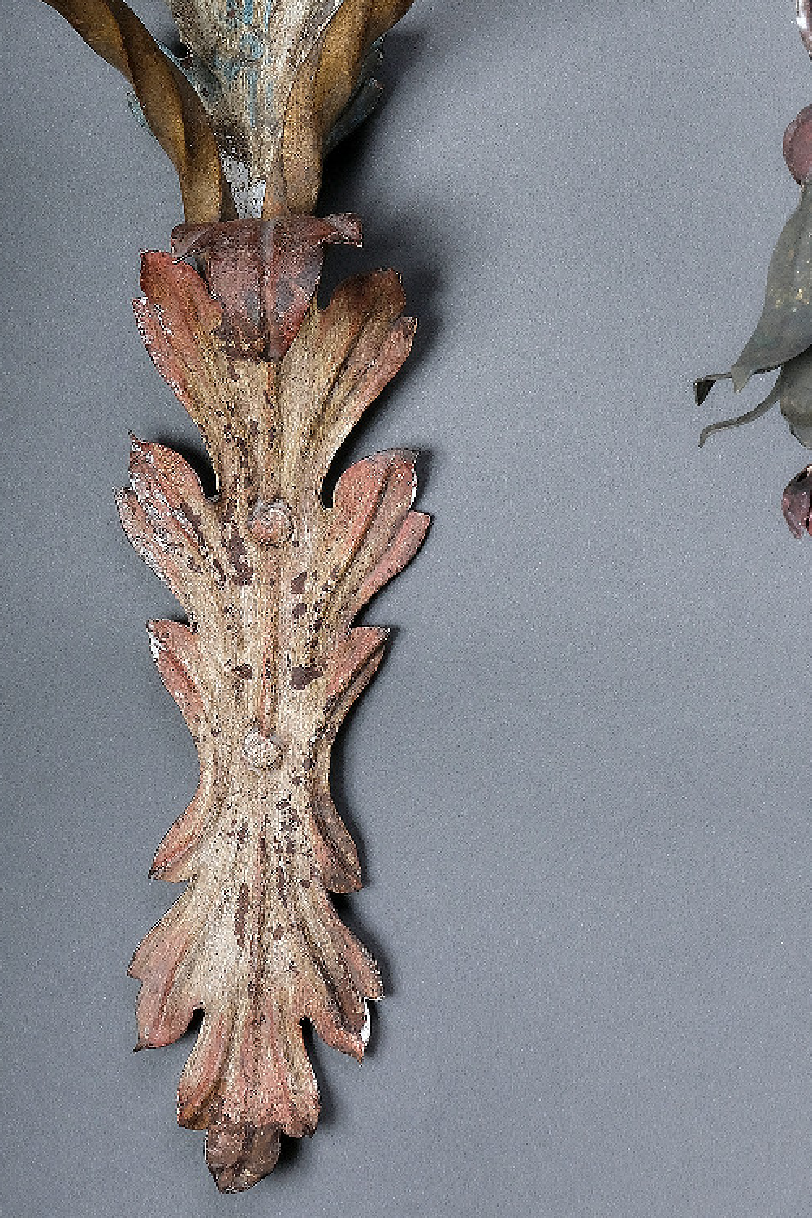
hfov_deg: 7.2
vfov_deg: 10.7
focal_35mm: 192
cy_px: 297
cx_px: 432
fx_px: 6495
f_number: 18
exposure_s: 1/250
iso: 800
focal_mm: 80
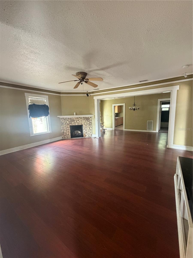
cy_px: 129
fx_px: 104
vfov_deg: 102.1
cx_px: 96
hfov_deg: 85.7
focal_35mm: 14
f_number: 2.2
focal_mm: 2.22
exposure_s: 1/60
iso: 500
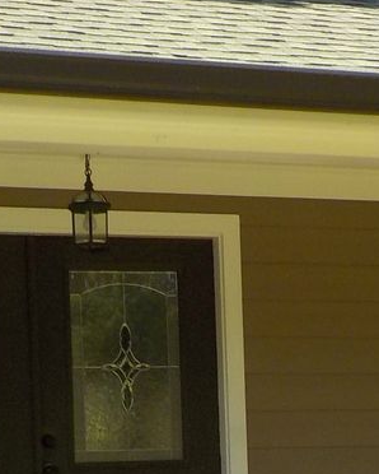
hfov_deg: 13.1
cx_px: 168
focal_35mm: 118
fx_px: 1653
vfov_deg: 15.8
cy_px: 524
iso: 125
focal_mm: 4.1
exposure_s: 1/500
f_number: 3.3
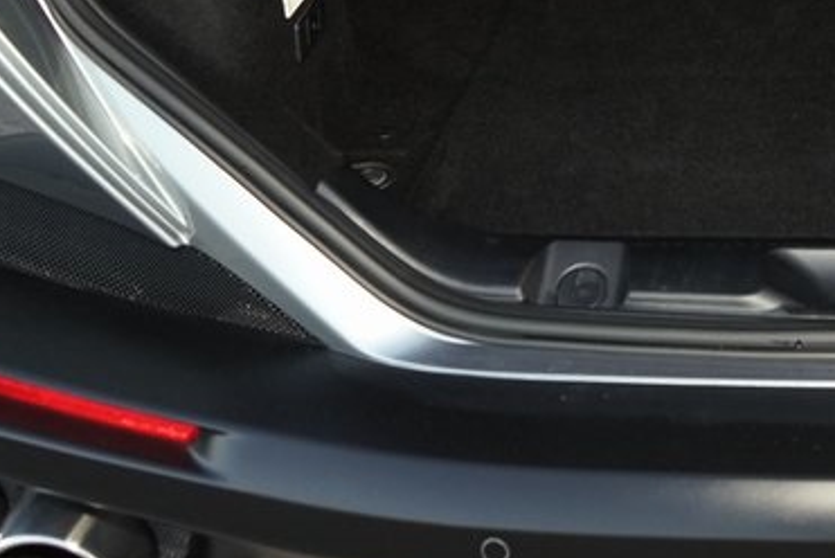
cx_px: 1008
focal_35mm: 80
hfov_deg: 23.2
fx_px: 1857
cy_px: -159
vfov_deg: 16.2
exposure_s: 1/125
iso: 1250
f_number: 5
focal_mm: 29
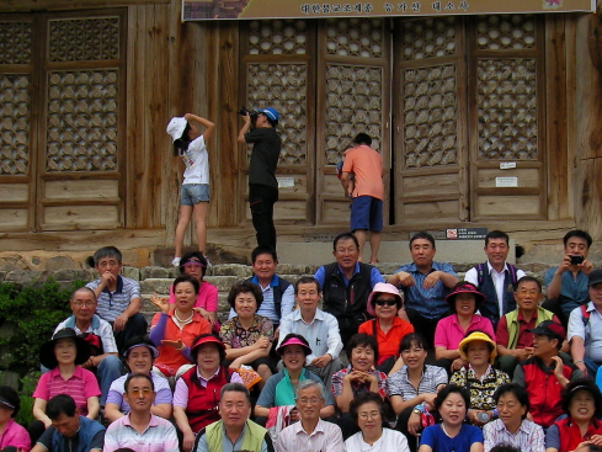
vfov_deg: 20.3
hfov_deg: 27.0
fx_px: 1252
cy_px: 346
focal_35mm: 72
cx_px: 371
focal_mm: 7.3
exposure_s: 1/325
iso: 50
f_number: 3.4
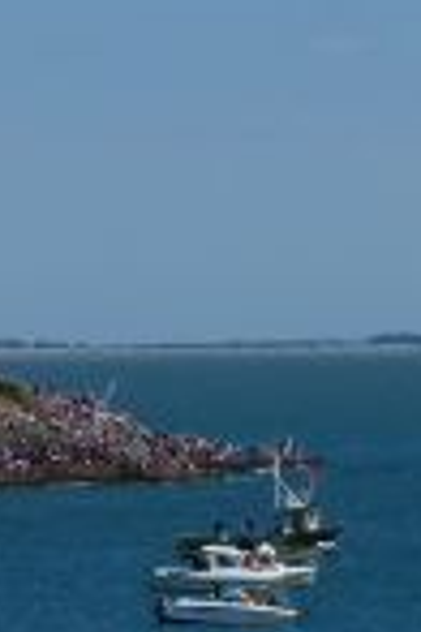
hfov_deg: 3.2
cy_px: -67
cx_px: 146
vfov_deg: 4.8
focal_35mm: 429
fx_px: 7525
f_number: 4.5
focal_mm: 21.8
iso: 100
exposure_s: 1/1600
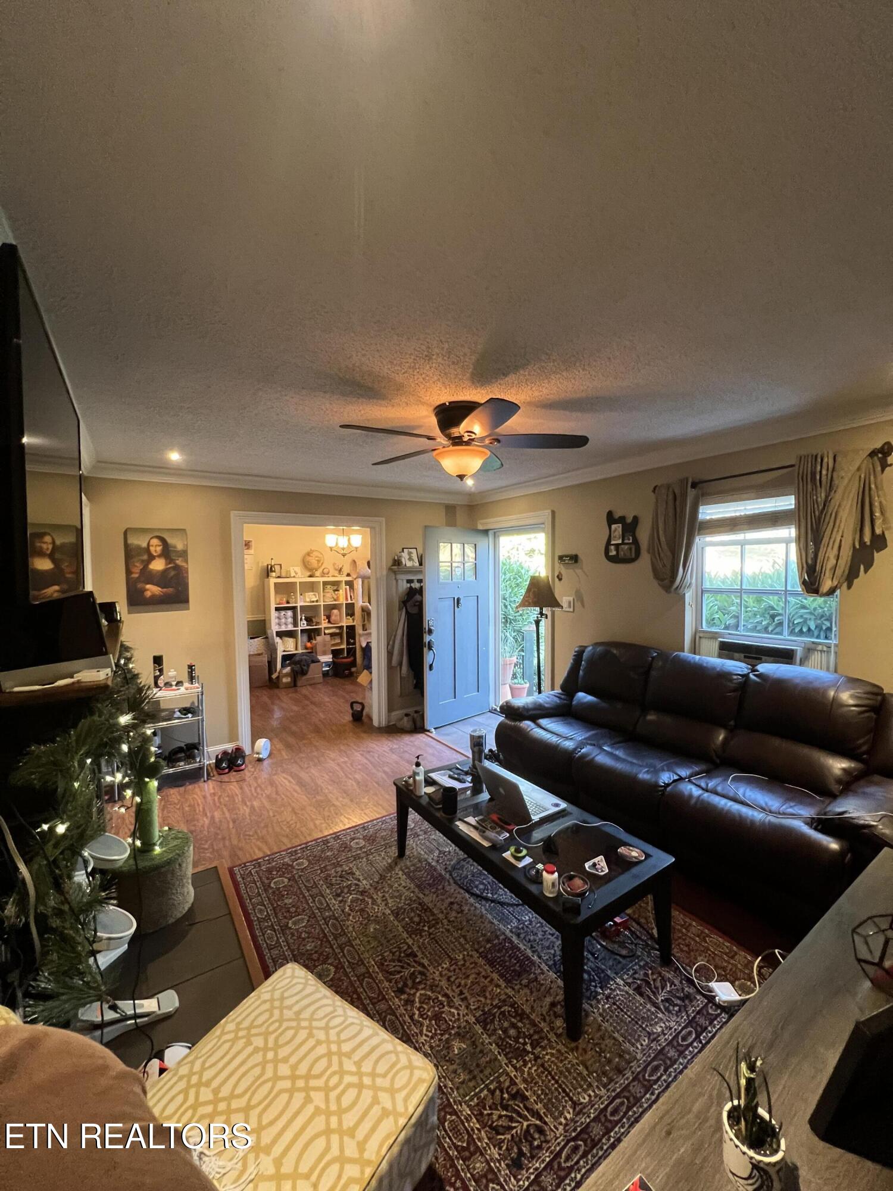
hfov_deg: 89.9
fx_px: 447
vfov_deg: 106.2
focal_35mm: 13
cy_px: 596
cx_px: 446
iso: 500
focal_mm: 1.57
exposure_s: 1/60
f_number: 1.8
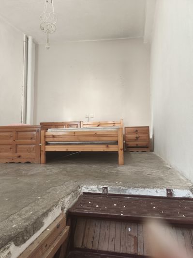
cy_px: 129
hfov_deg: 58.9
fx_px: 171
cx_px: 96
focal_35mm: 23
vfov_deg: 73.9
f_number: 1.7
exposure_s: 1/50
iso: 400
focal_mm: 5.35
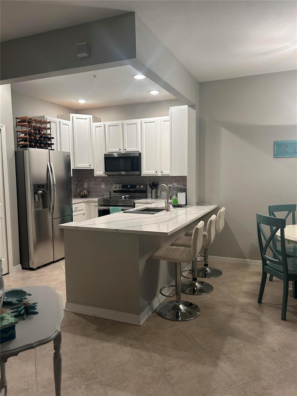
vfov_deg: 67.3
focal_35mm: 26
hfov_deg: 53.1
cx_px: 148
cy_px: 198
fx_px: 297
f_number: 1.5
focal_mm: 5.7
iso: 160
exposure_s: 1/60
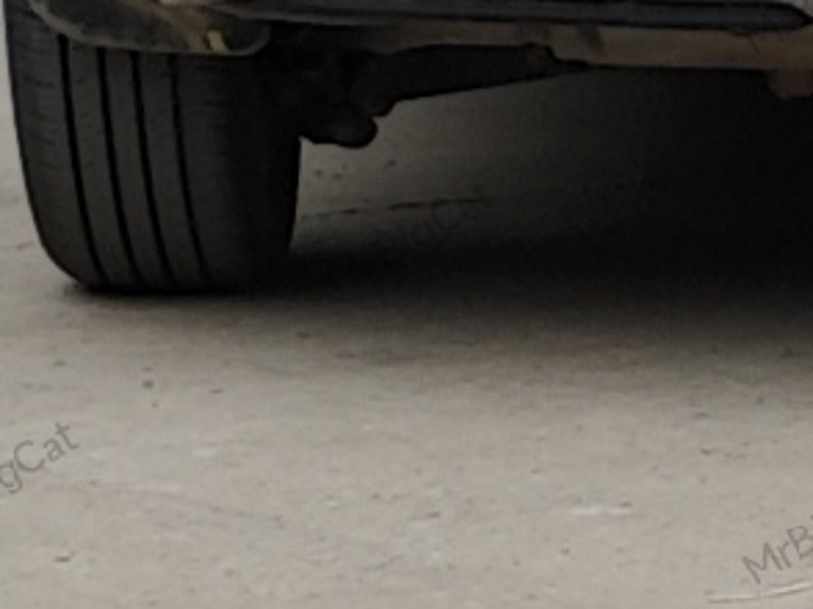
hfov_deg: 23.3
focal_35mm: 79
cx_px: 878
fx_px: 1854
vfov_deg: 16.3
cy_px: -418
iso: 50
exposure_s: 1/526
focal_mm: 6.55
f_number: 1.6
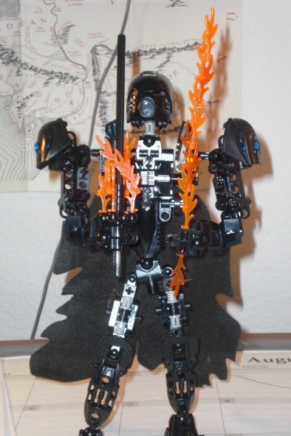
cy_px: 232
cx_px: 146
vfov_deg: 28.4
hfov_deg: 19.2
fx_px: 861
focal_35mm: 71
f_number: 4
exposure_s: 1/60
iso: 100
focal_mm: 10.4
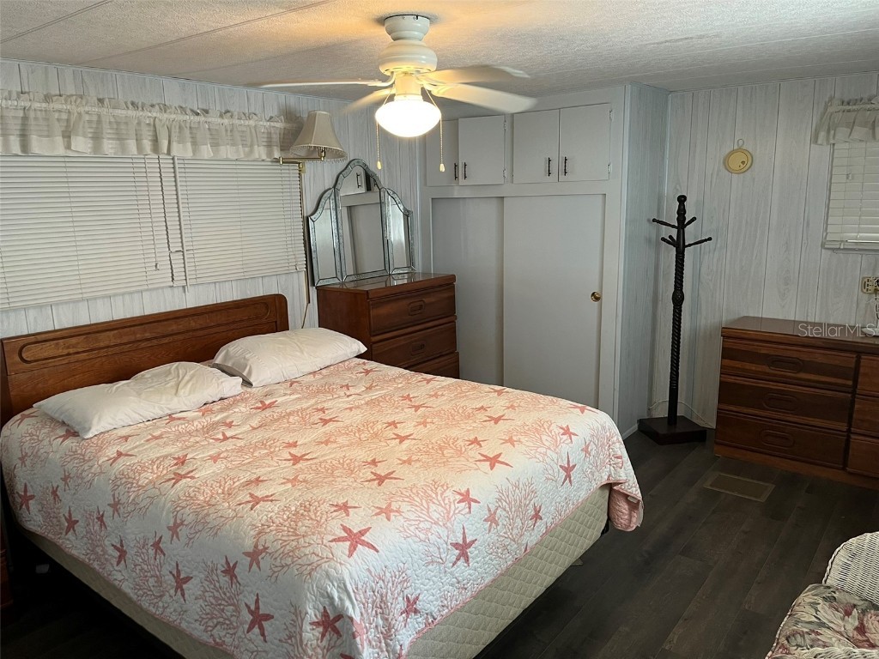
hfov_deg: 67.3
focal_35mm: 26
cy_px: 330
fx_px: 660
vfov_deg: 53.1
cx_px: 440
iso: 160
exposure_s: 1/60
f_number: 1.6
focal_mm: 5.1
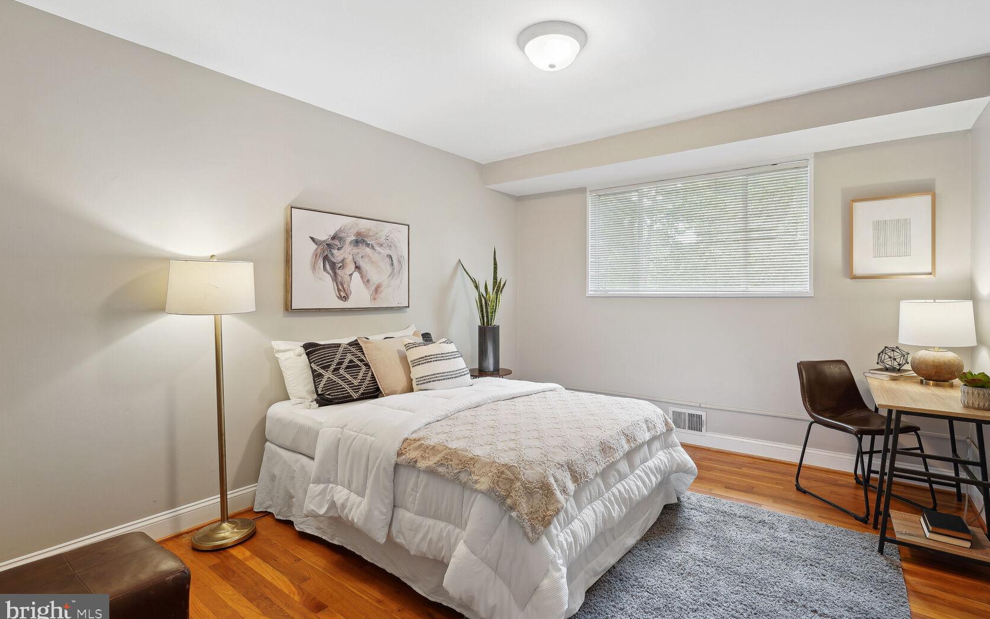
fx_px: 473
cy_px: 286
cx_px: 514
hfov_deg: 92.6
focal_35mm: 18
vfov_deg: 66.3
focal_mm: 16.5
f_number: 8
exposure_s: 1/5
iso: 200
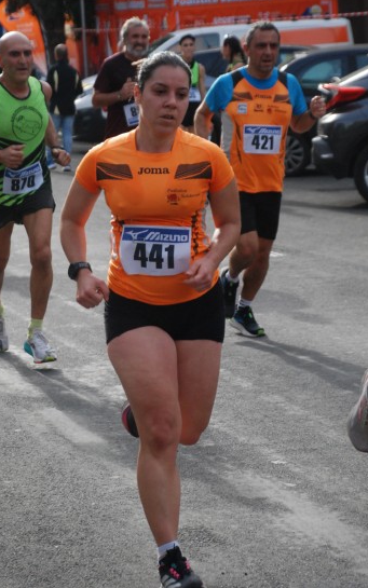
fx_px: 2029
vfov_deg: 16.5
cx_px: 175
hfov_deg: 10.4
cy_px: 266
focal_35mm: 127
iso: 1000
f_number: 5.6
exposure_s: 1/1000
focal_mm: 75
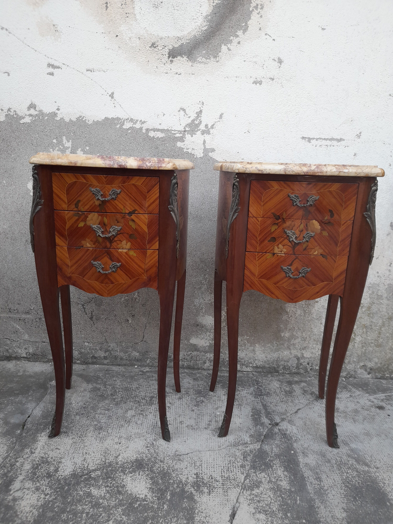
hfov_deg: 54.9
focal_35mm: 25
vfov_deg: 69.4
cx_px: 196
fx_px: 378
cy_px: 262
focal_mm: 4.6
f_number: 2
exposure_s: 1/50
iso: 125
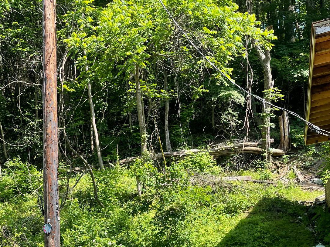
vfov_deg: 28.9
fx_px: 467
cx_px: 79
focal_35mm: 49
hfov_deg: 37.9
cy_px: 202
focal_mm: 4.2
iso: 32
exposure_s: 1/836
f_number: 1.6
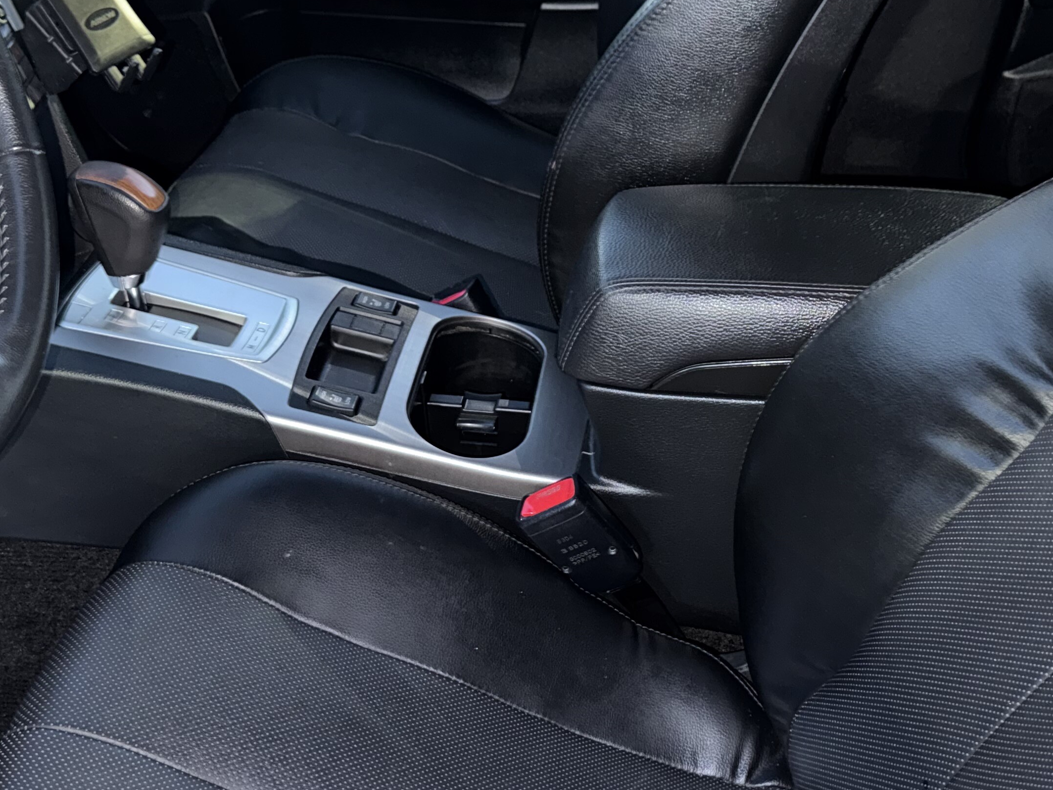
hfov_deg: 42.1
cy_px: 381
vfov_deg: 32.2
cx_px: 525
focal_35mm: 45
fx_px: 1369
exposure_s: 1/6
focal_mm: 6.76
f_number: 1.78
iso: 250
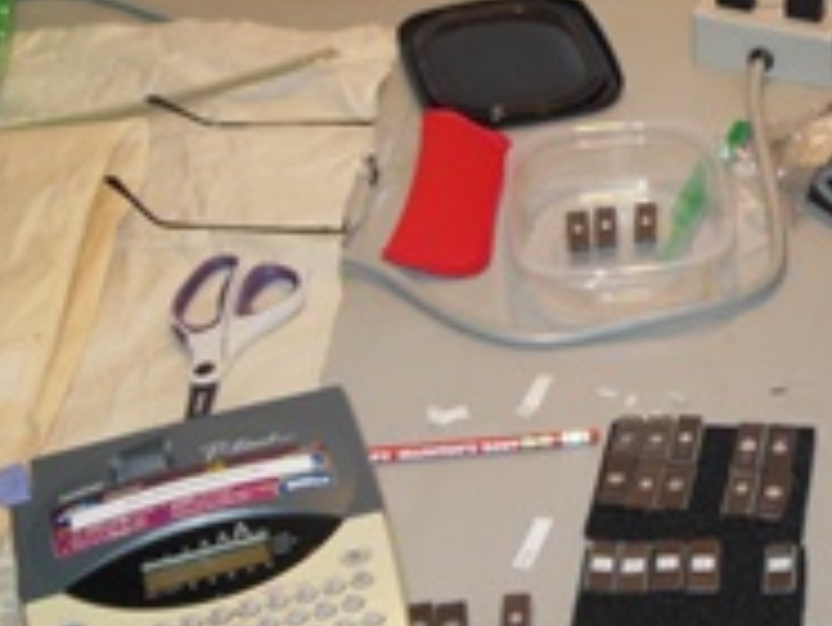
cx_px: 980
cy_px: 140
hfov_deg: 20.1
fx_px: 2213
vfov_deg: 16.0
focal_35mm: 92
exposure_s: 1/30
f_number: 3.6
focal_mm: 6.8
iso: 200
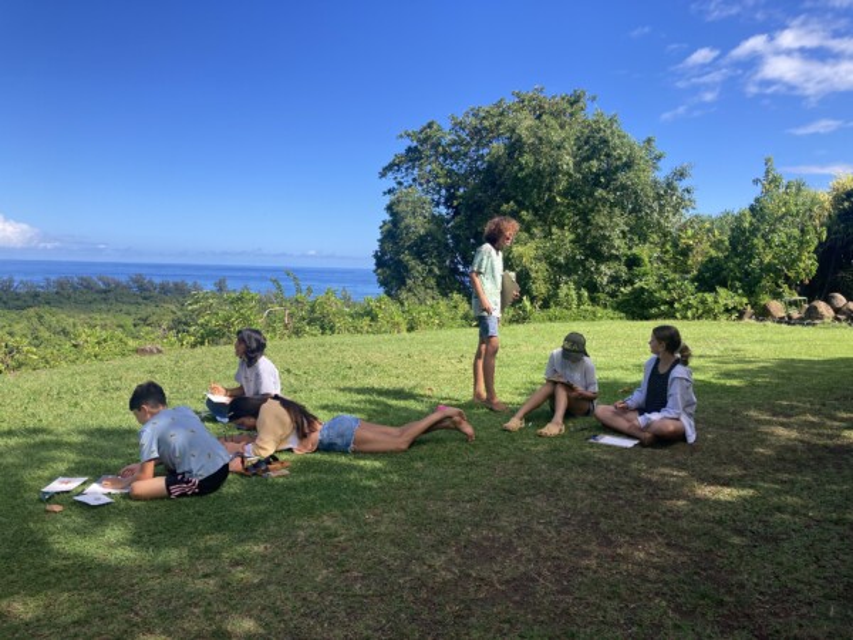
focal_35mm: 28
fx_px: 690
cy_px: 320
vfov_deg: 49.7
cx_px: 426
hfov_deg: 63.4
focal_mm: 3.99
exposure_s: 1/1389
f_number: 1.8
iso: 20
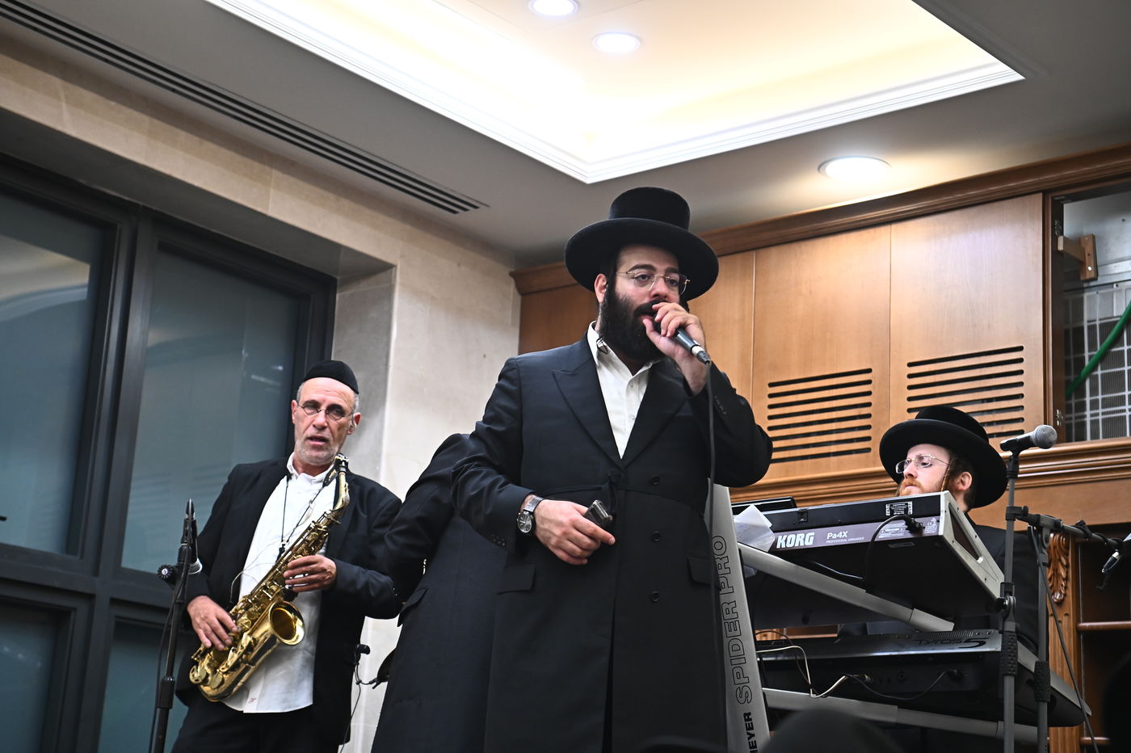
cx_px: 566
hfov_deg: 28.9
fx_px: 2198
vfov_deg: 19.4
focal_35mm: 70
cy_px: 376
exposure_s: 1/500
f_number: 4
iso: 2000
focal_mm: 70
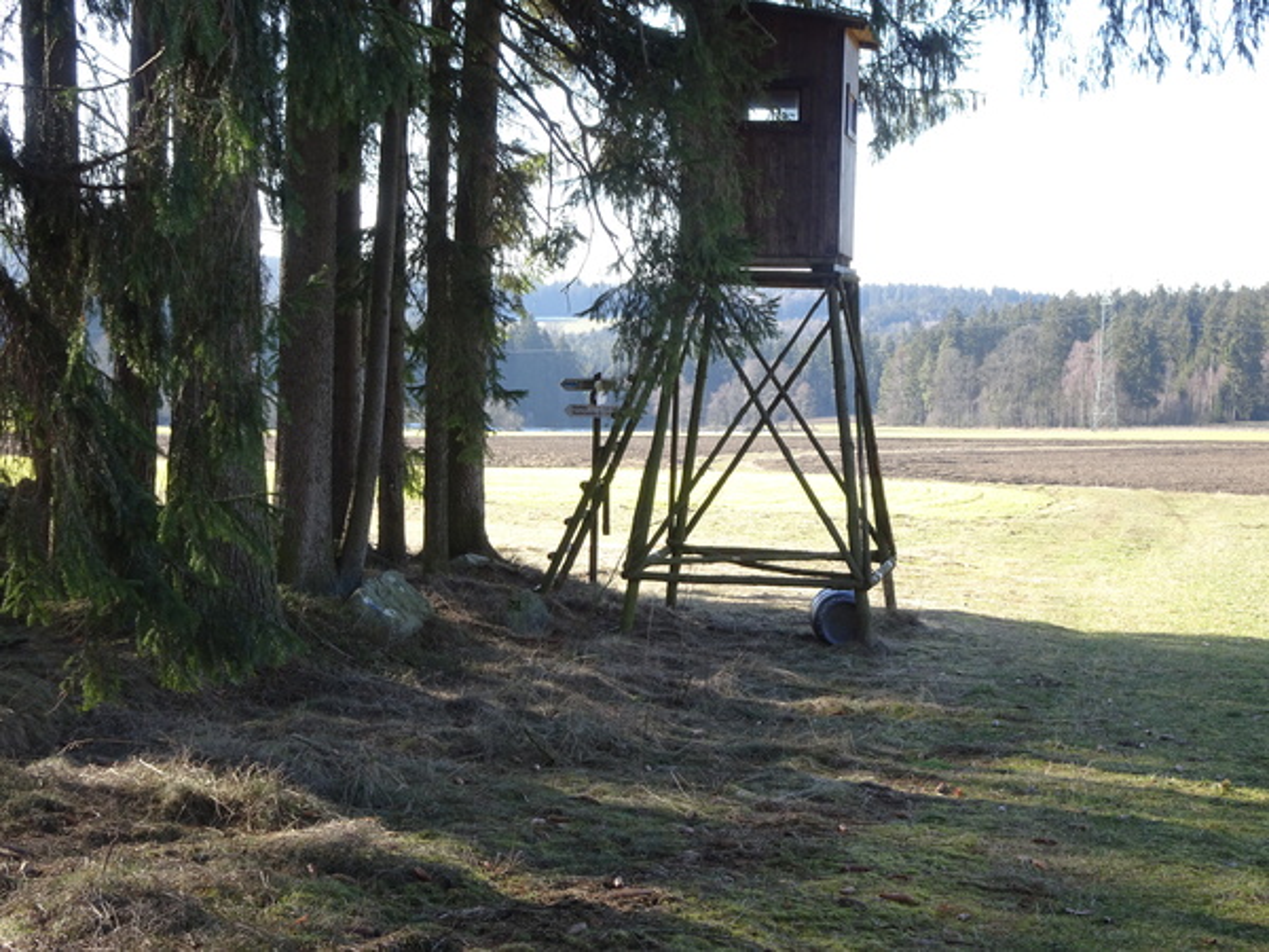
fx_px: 2053
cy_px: 476
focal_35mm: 56
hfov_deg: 34.3
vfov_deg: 26.1
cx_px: 634
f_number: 4.5
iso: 80
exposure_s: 1/80
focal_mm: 9.52
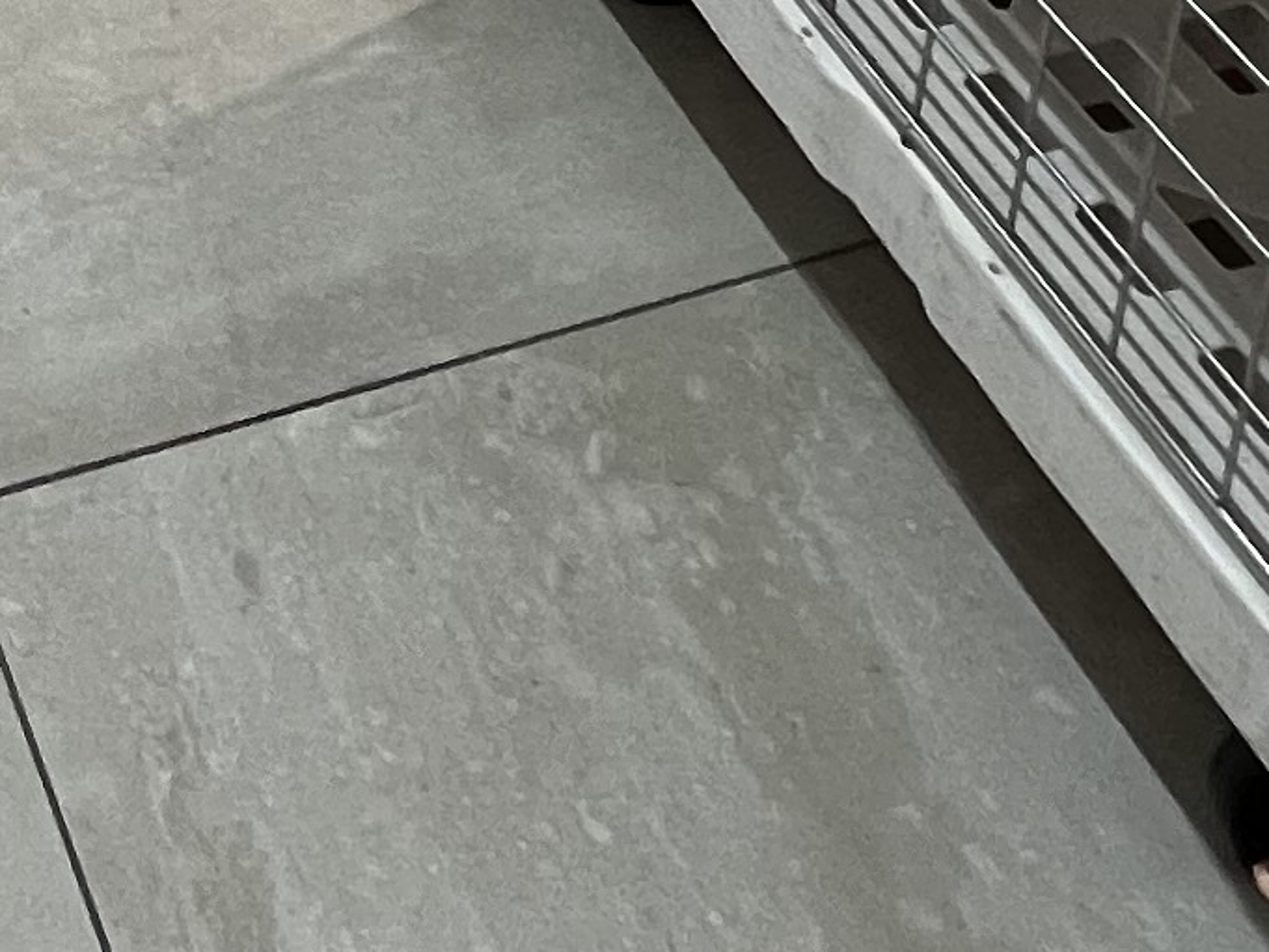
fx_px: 2823
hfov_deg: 24.1
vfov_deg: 13.7
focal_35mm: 77
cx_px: -19
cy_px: -1340
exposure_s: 1/100
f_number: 1.8
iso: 200
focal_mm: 1.57
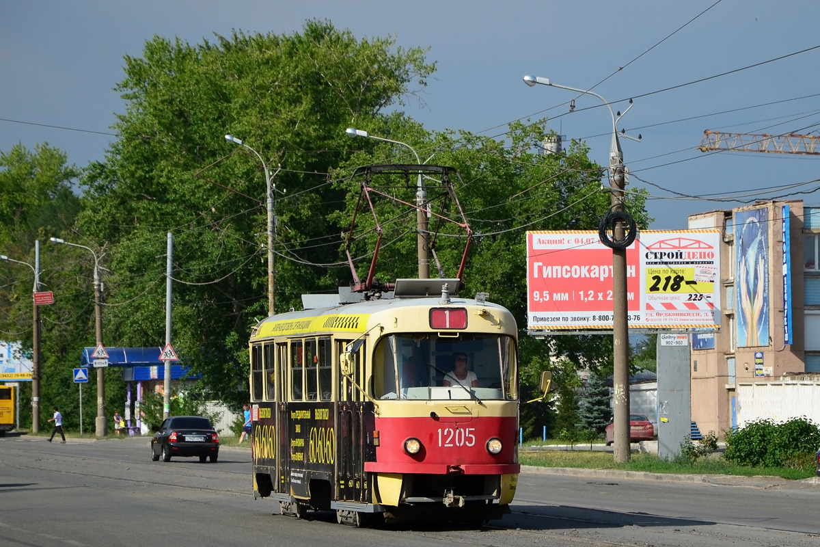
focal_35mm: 158
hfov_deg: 13.0
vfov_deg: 8.7
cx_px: 410
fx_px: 3587
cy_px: 274
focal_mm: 105
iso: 250
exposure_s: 1/1500
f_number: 5.6
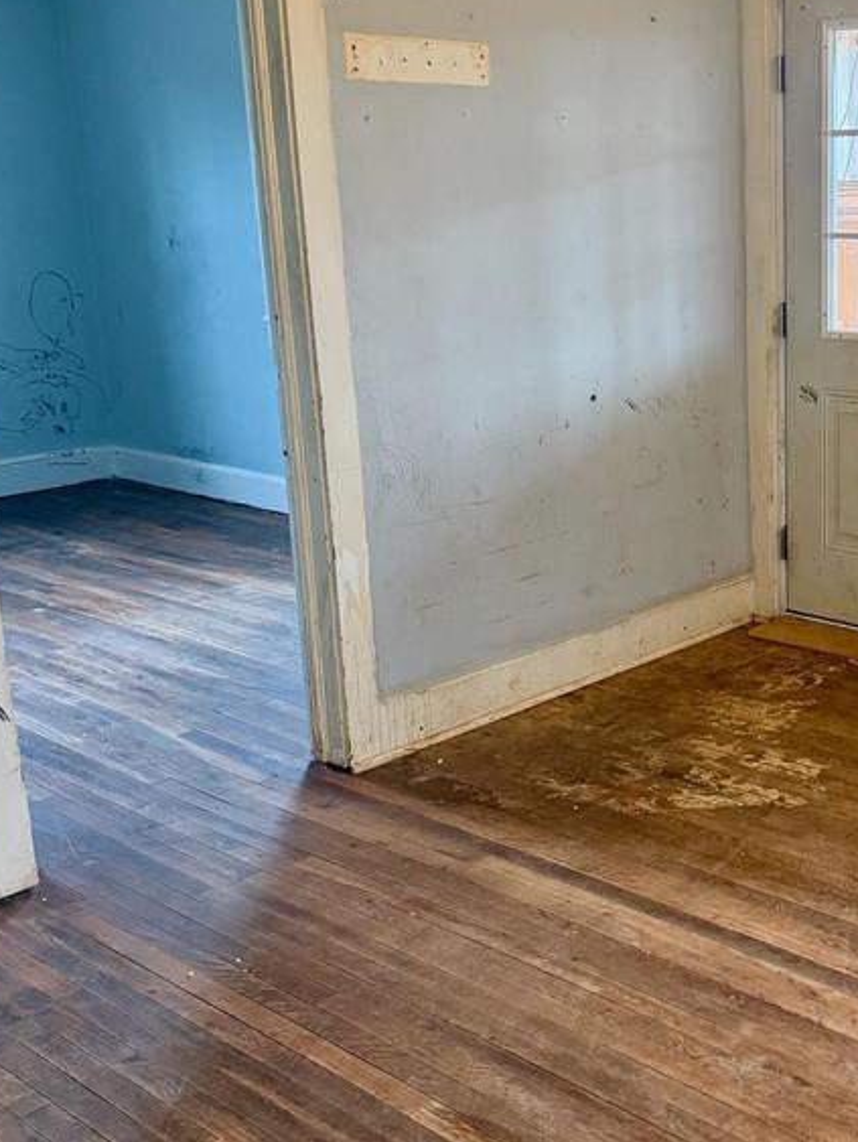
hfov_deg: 30.3
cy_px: 552
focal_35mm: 46
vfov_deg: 41.2
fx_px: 1518
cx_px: 759
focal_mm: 6.76
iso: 320
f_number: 1.78
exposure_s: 1/60
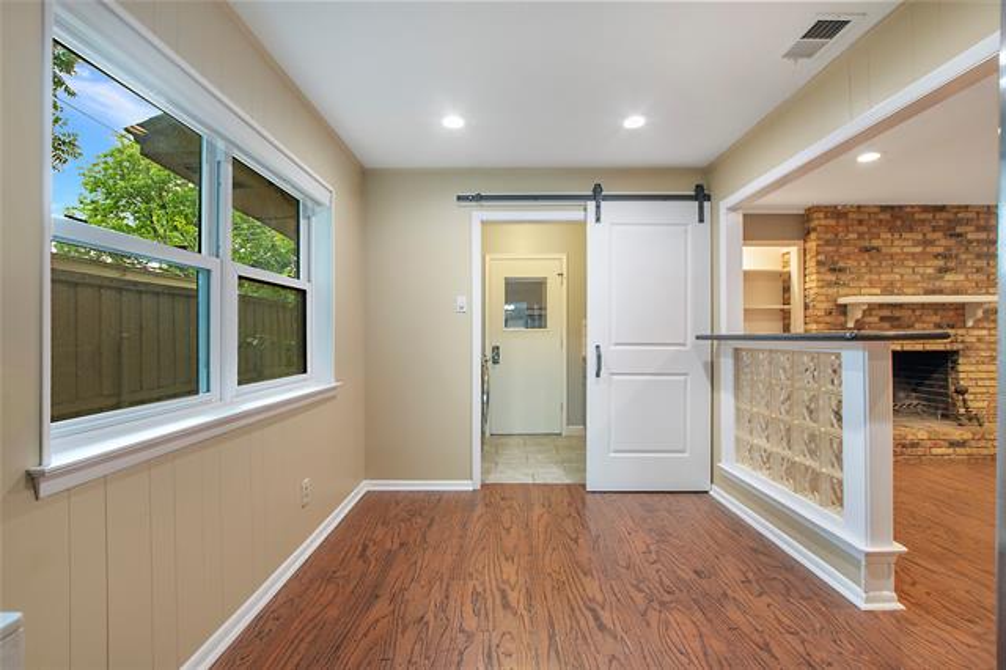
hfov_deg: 100.4
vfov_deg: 77.3
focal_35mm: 15
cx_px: 503
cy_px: 335
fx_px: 419
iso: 100
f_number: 7.1
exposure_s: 1/15
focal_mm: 10
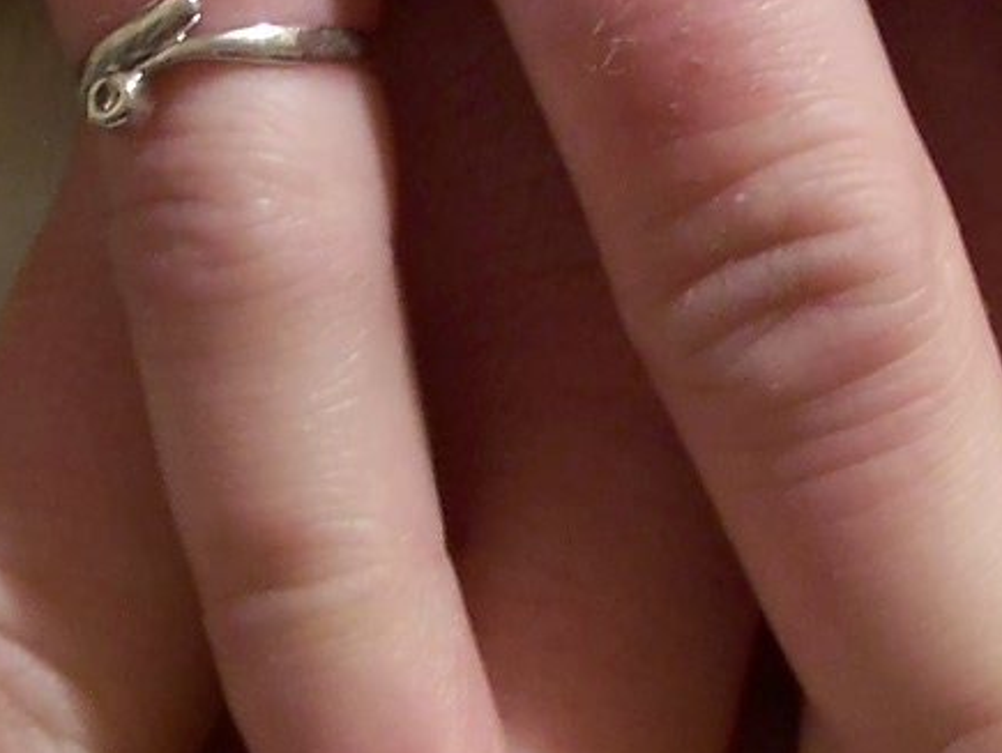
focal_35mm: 174
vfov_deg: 8.5
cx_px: 726
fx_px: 5041
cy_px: 507
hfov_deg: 11.3
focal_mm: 7.8
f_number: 2.8
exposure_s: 1/8
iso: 200
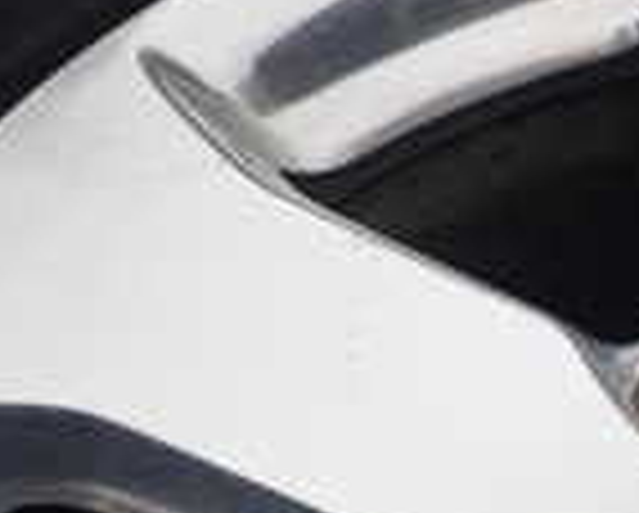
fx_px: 1951
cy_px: 806
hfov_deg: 17.3
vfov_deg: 13.9
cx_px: 868
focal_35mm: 103
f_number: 2.8
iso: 100
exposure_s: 1/1000
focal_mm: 4.5
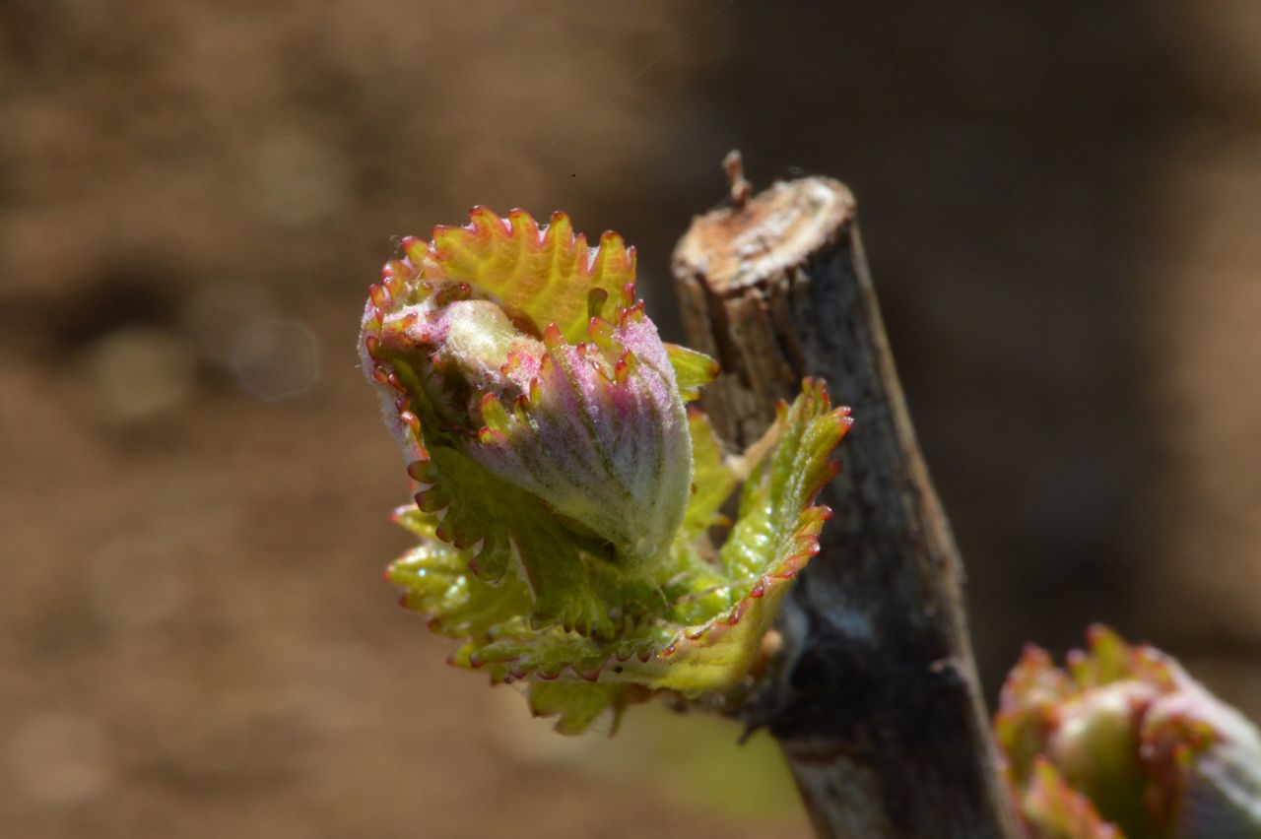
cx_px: 630
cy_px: 420
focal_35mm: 105
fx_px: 3676
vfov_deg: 13.0
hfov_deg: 19.5
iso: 2500
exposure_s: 1/125
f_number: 40
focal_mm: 105
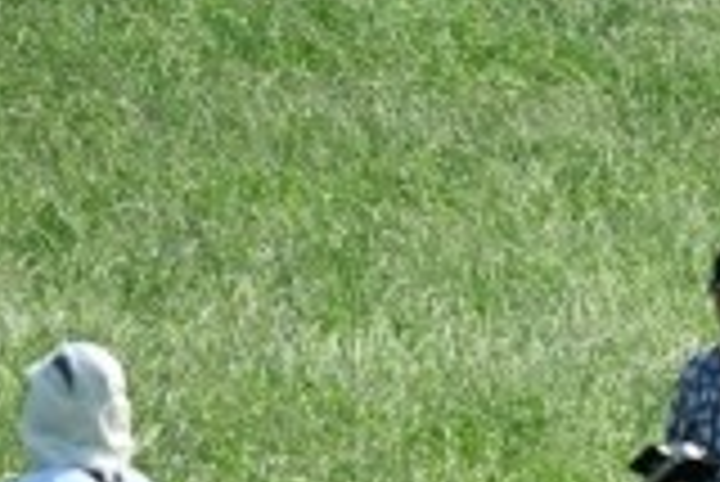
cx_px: 1030
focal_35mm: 1402
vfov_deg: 1.0
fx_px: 28065
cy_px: 333
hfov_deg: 1.5
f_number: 7.1
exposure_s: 1/800
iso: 320
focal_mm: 250
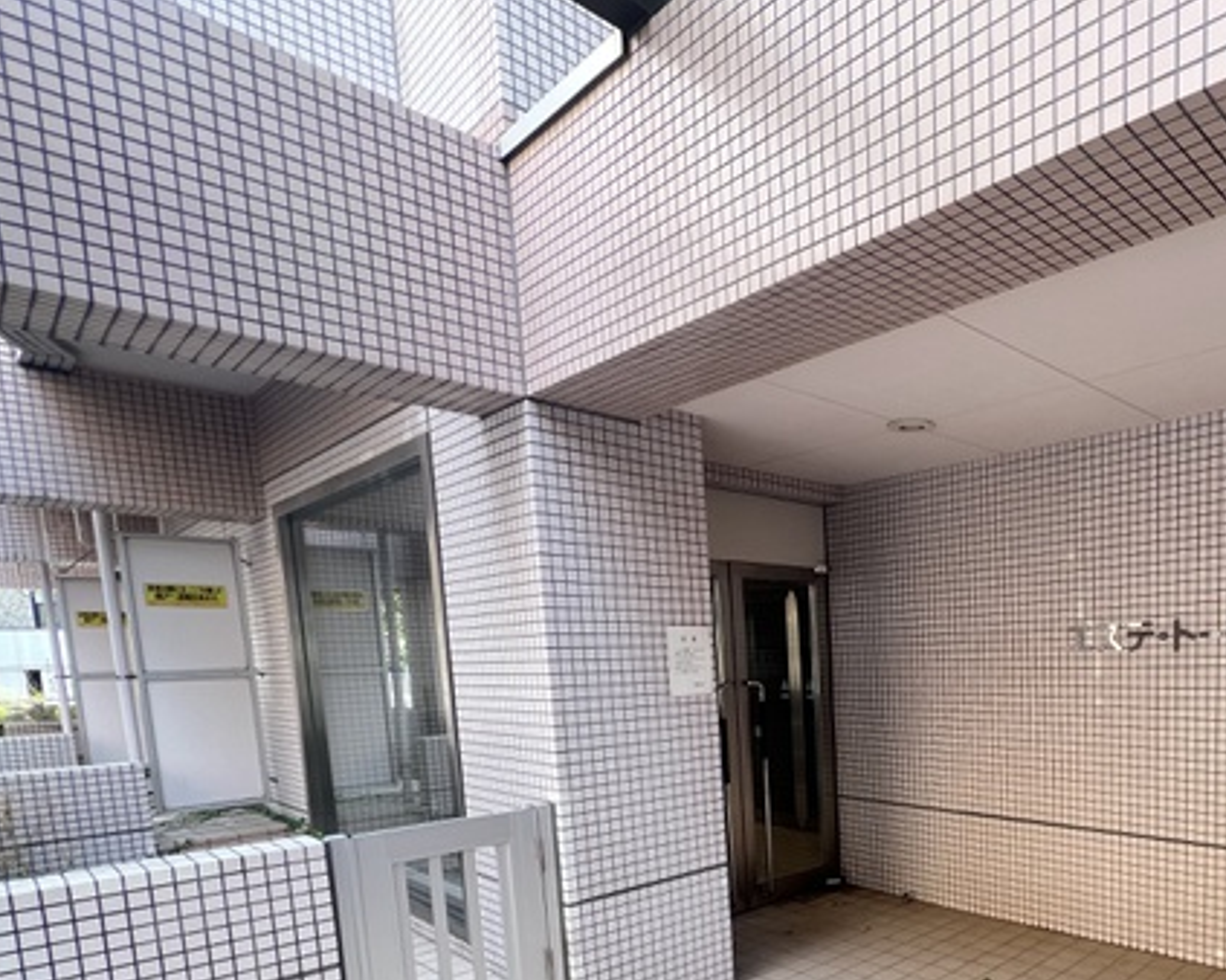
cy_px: 744
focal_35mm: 21
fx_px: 762
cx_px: 968
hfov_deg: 70.5
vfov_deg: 61.5
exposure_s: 1/99
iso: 80
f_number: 1.8
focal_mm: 1.57
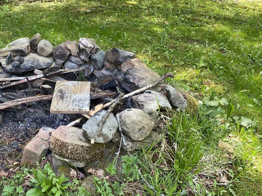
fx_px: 310
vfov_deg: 35.1
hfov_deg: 44.1
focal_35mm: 41
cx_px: 62
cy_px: 110
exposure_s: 1/122
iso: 32
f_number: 1.8
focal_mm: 4.25
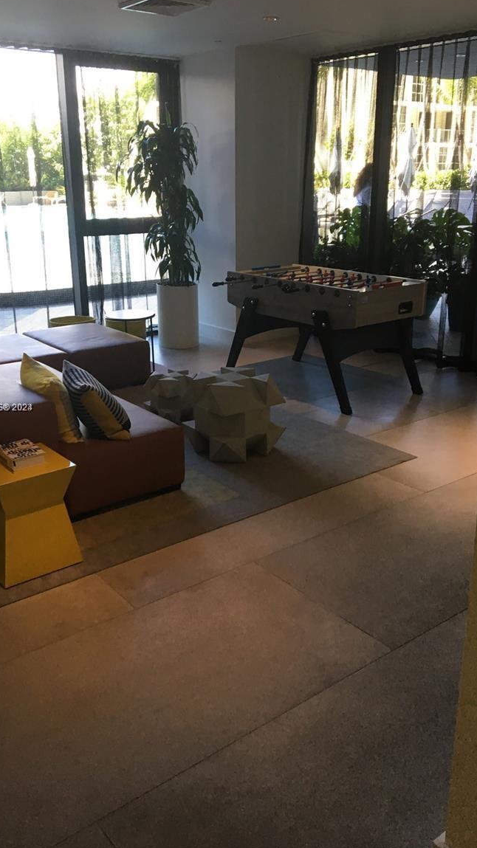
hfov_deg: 35.6
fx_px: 742
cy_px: 408
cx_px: 230
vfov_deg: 59.5
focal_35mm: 33
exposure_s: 1/33
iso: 50
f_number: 2.2
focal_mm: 4.15
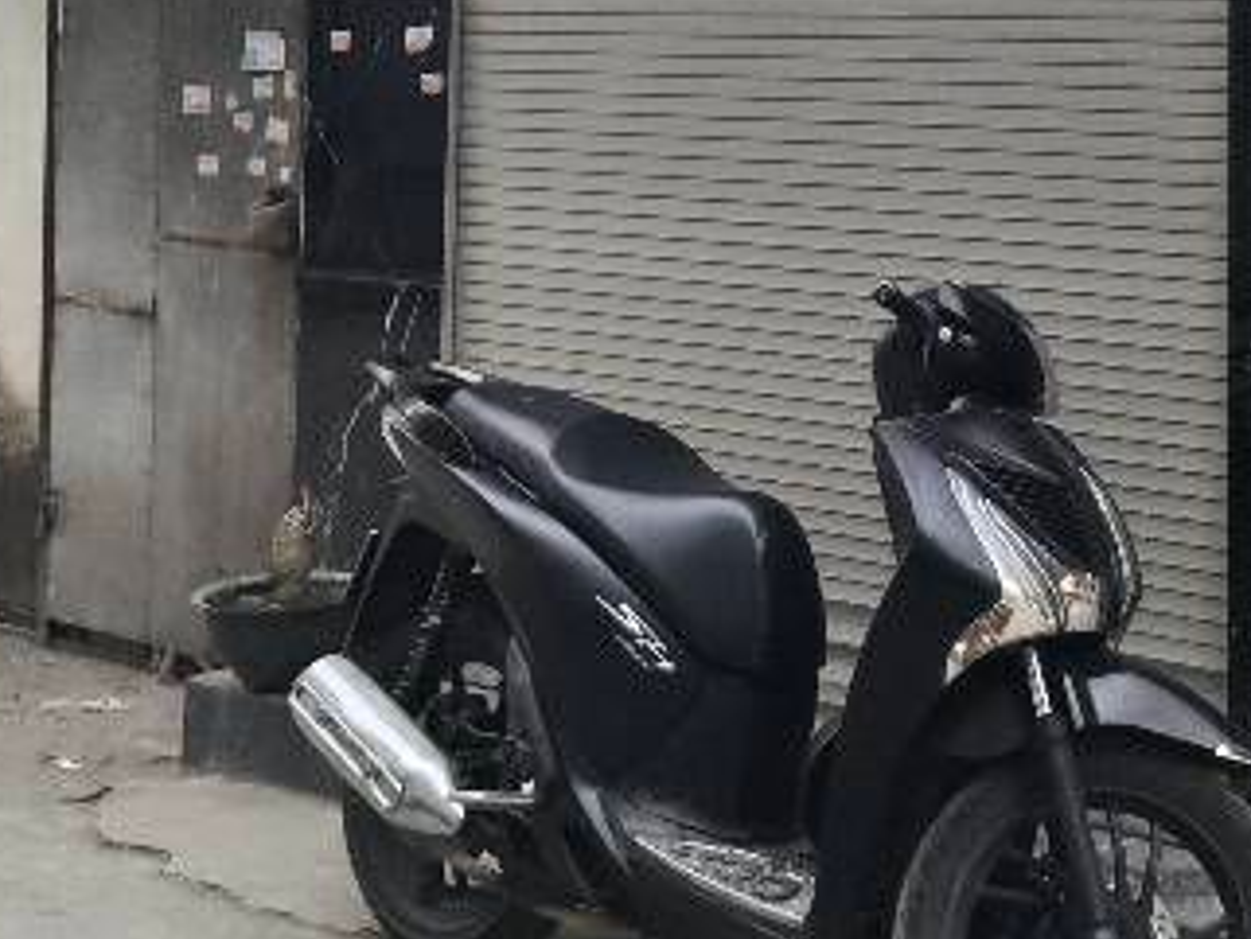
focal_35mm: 83
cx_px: 1126
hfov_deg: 23.0
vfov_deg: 17.0
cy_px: -210
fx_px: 3001
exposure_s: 1/50.3
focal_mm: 4.84
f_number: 1.8
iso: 250
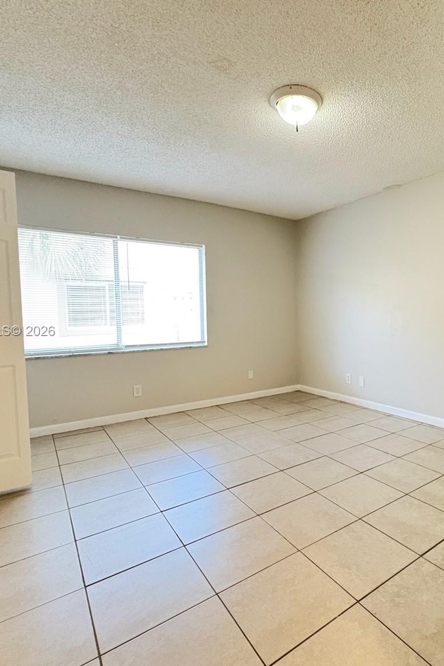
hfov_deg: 58.7
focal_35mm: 20
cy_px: 332
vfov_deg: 84.0
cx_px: 334
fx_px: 370
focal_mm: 2.22
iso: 640
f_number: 2.2
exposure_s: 1/40
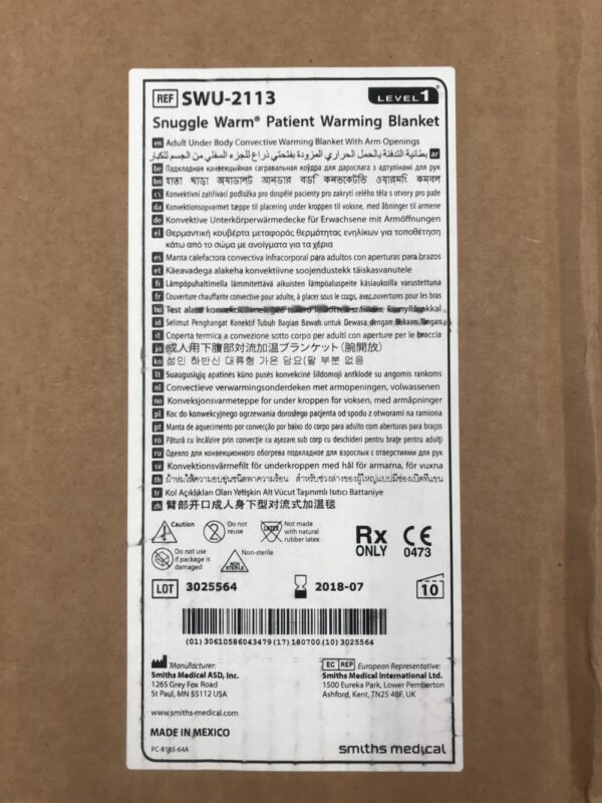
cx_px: 301
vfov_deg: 63.4
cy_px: 402
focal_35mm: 28
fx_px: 649
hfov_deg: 49.7
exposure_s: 1/120
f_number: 1.8
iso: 20
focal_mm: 3.99
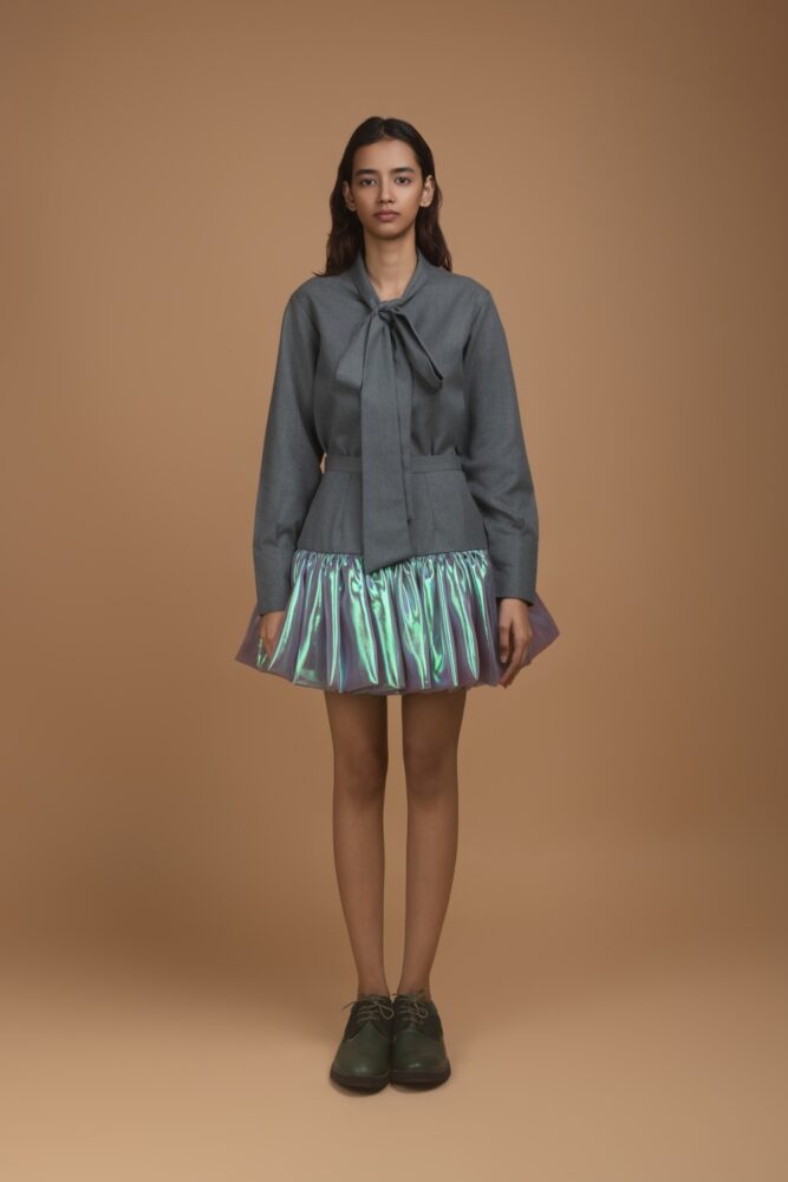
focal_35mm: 55
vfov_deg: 36.2
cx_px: 394
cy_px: 591
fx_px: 1805
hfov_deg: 24.6
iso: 100
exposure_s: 1/125
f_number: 13
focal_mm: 55
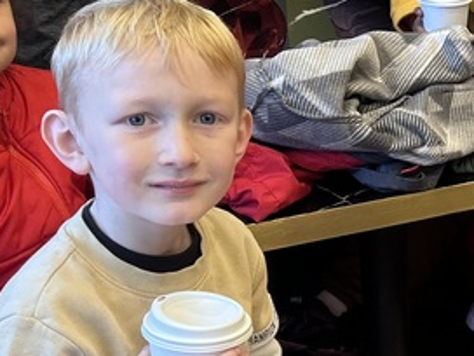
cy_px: 277
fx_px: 1342
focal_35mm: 98
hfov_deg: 19.3
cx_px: 498
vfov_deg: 15.0
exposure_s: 1/120
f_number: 1.5
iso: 100
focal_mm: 5.7
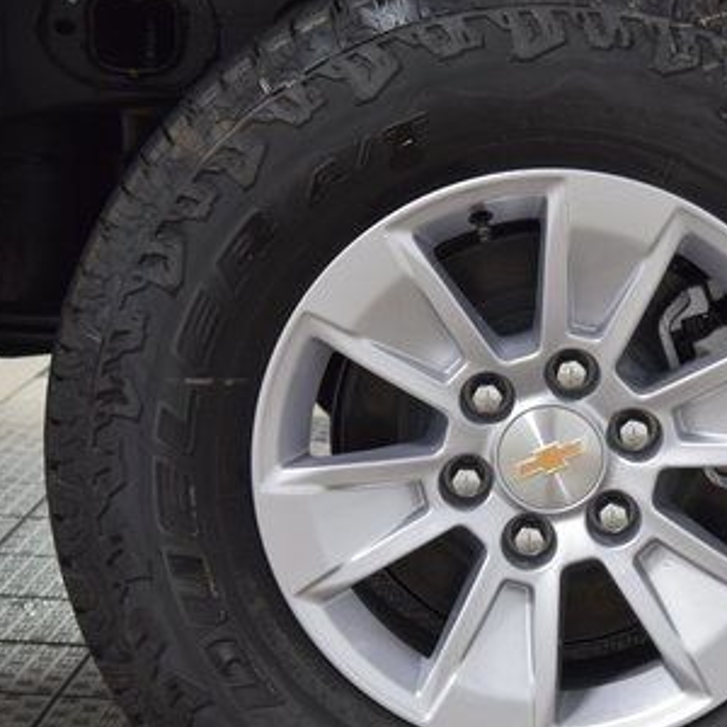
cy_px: 430
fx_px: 3231
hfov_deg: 12.8
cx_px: 565
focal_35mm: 136
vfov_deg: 12.8
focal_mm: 50
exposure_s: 1/15
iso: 560
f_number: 6.3
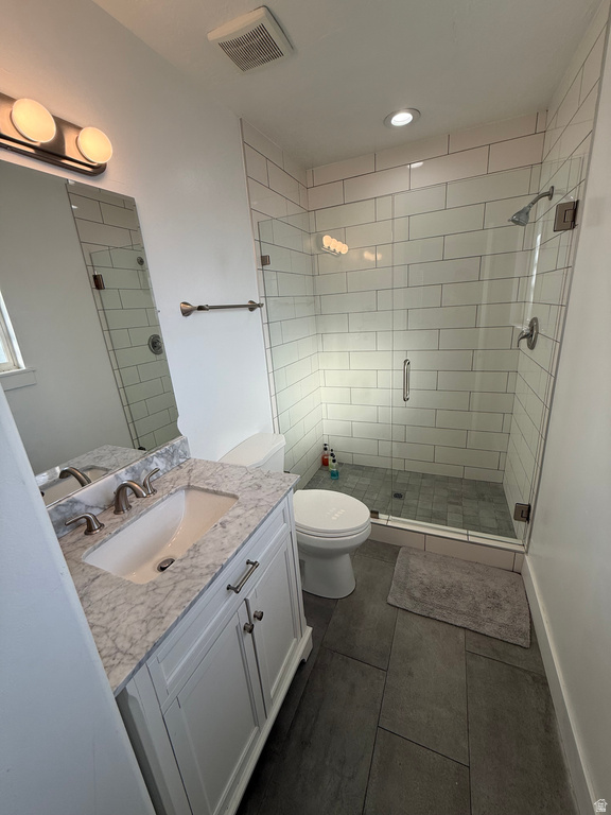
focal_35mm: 14
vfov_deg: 102.1
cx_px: 306
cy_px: 408
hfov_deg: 85.7
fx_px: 329
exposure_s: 1/275
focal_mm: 2.22
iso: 50
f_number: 2.2
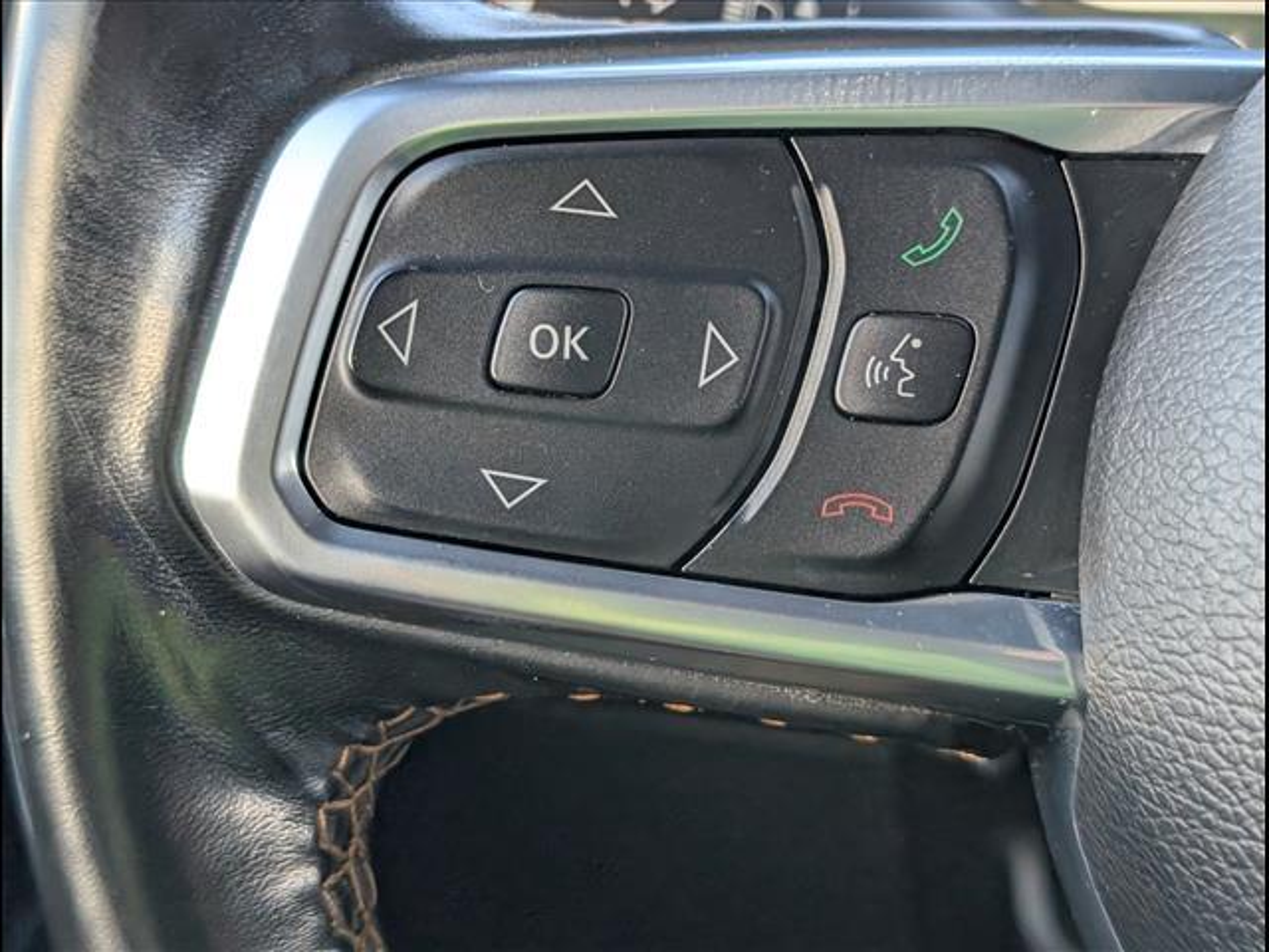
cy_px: 476
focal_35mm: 49
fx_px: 1796
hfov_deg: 38.9
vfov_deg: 29.7
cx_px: 634
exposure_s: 1/526
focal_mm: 6.9
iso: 356
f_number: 1.68
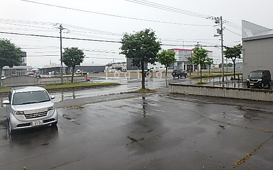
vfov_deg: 52.8
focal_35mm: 23
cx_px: 134
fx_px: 171
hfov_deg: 77.1
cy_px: 74
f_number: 3.5
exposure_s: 1/100
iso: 125
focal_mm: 3.7
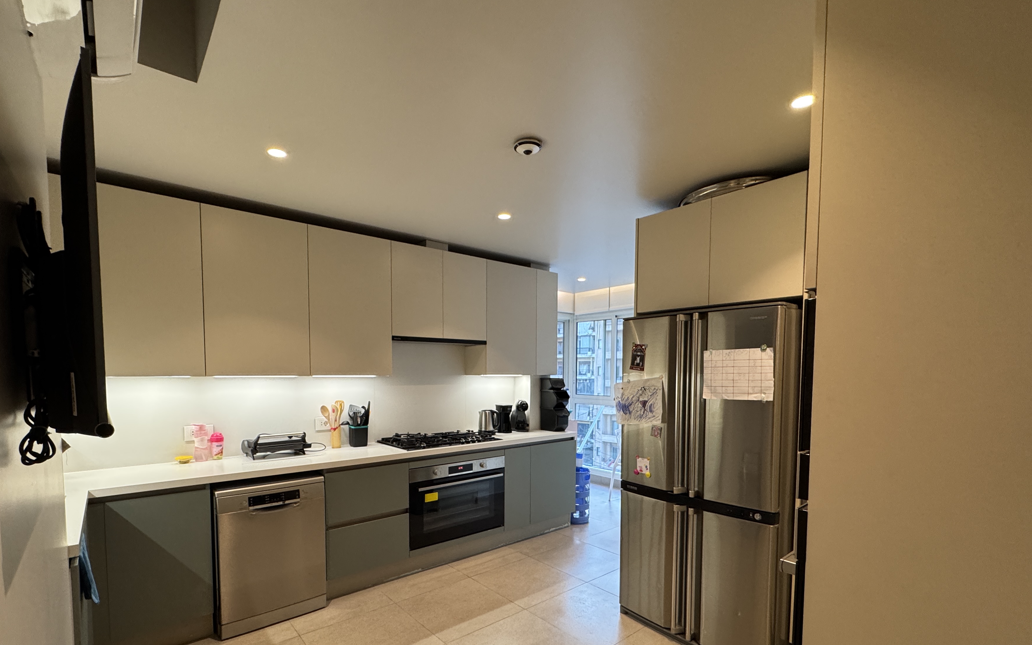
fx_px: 478
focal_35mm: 17
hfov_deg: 94.3
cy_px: 402
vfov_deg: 67.0
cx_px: 500
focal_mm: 2.22
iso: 250
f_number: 2.2
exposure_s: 1/100
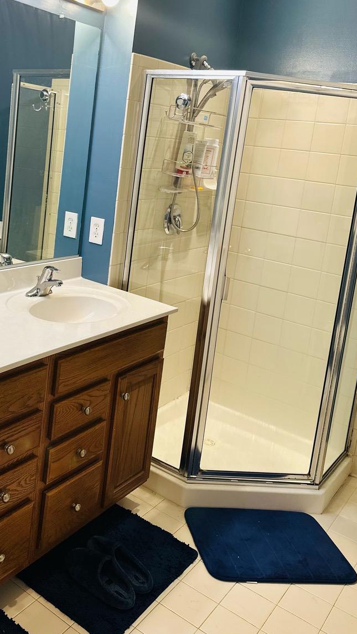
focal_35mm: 35
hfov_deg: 32.8
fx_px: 589
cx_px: 71
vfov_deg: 55.6
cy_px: 216
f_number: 1.78
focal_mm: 6.86
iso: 200
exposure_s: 1/120
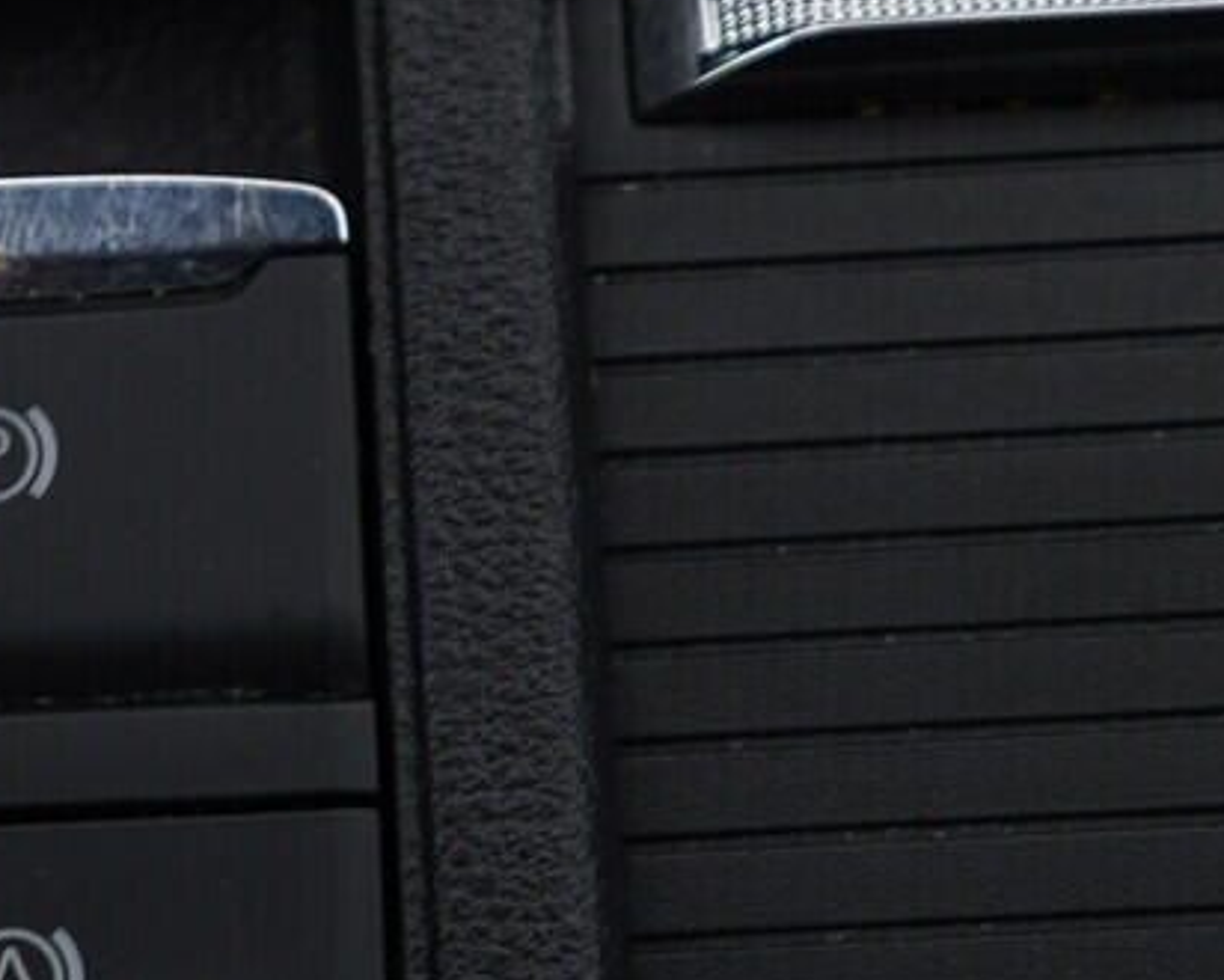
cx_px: 386
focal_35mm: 118
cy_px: 380
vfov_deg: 13.1
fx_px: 4277
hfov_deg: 16.2
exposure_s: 1/60
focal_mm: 24
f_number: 3.5
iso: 125
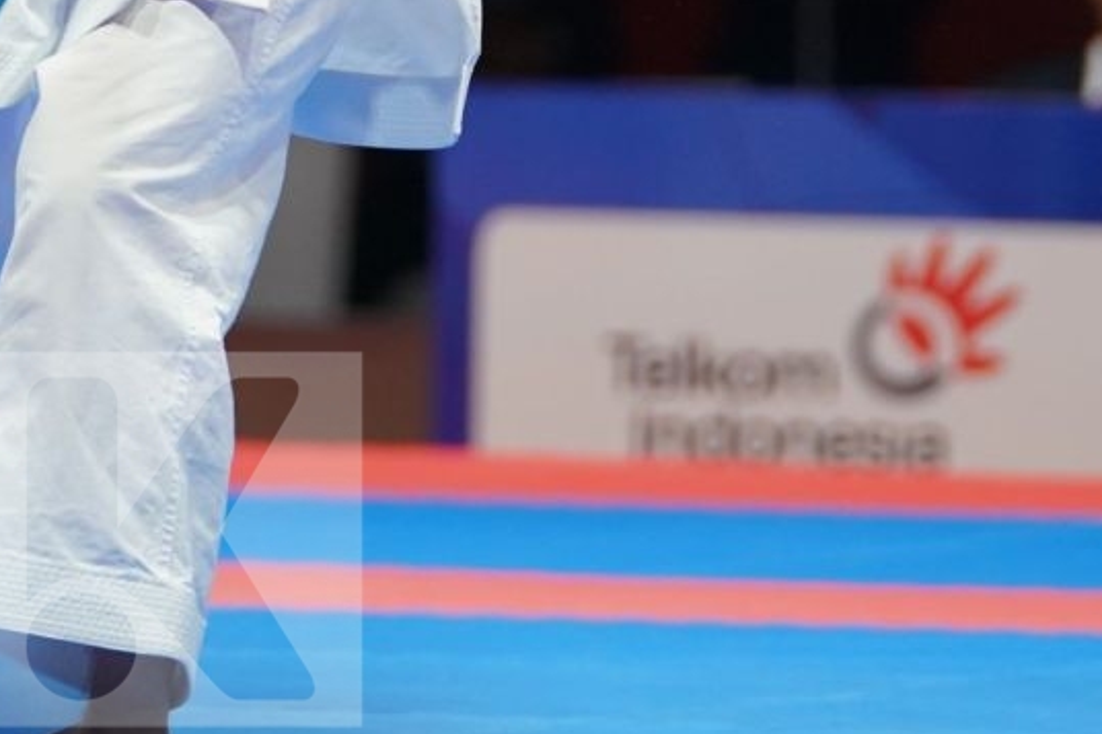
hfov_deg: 2.9
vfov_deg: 1.9
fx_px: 21573
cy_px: -191
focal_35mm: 705
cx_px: 171
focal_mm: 210
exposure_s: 1/500
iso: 2000
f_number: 4
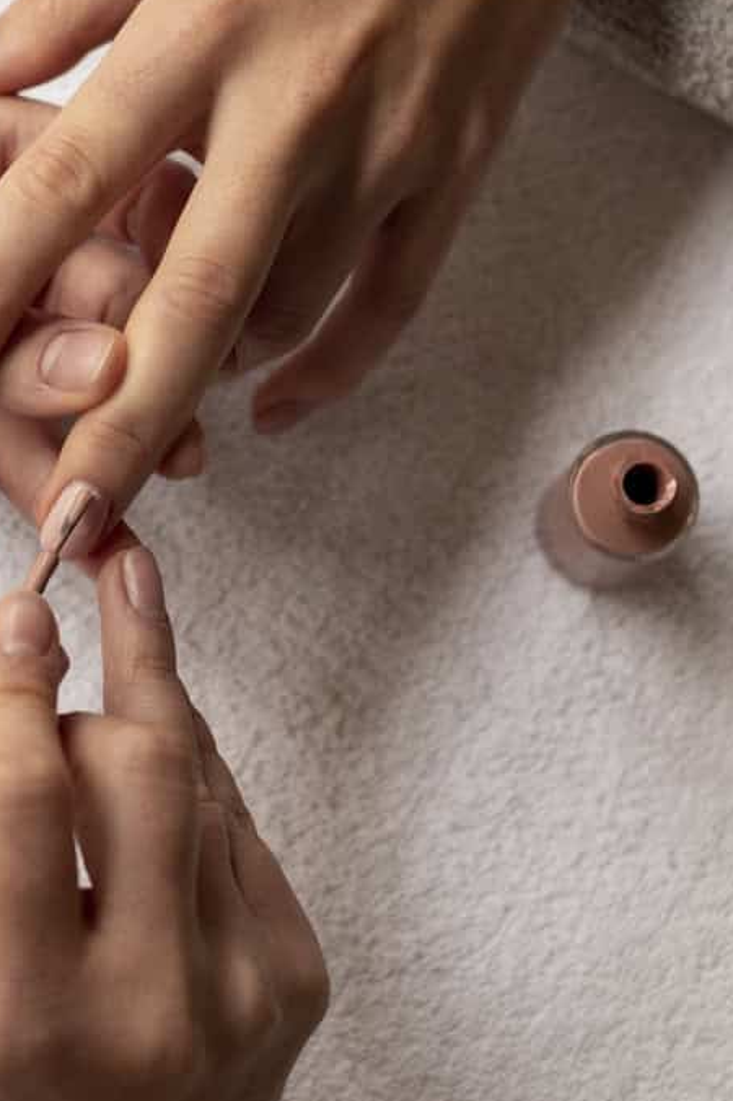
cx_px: 67
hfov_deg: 12.2
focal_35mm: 111
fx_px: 3393
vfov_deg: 18.3
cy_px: 262
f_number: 3.5
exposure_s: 1/200
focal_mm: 50
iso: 800
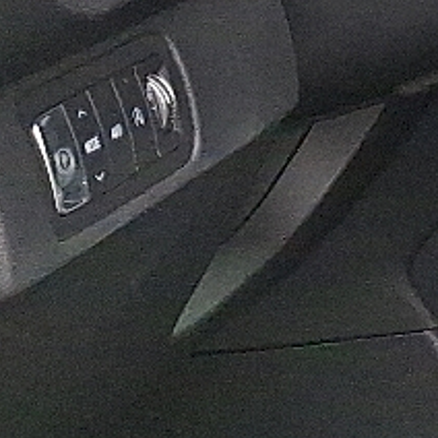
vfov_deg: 10.3
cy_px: -64
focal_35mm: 167
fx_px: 2391
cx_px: 1345
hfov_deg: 8.6
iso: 30
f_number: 1.8
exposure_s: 1/526
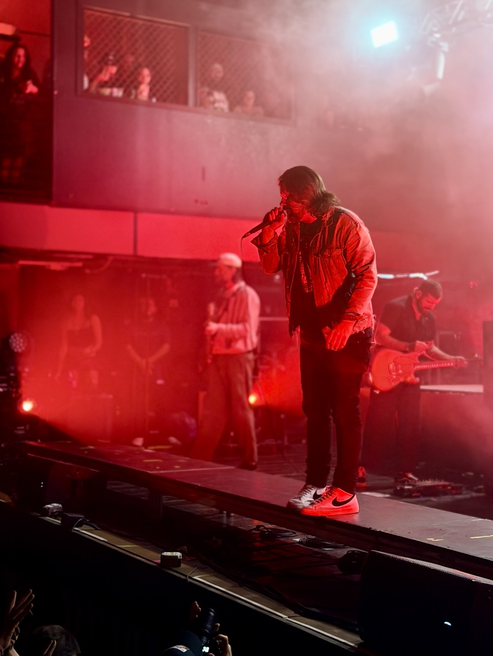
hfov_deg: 30.3
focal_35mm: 48
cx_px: 246
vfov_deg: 39.6
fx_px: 911
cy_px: 328
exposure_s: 1/40
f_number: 1.78
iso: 400
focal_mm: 6.76
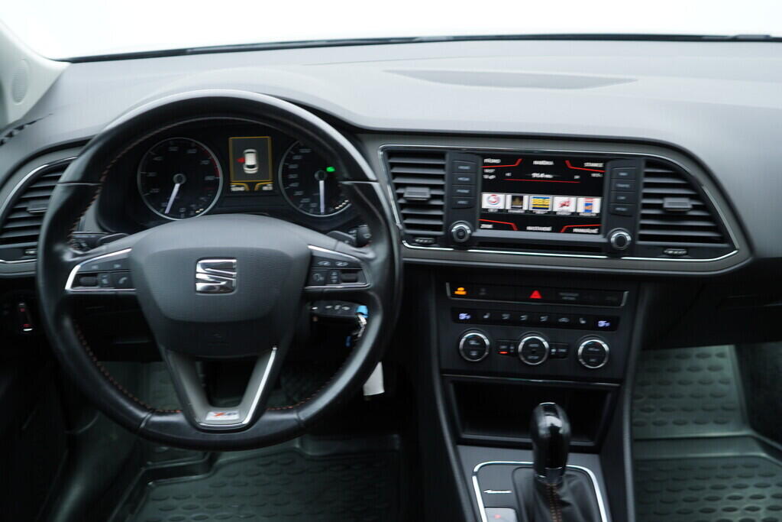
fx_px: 782
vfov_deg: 36.9
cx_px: 391
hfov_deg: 53.1
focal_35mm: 36
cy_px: 261
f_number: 2.8
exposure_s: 1/40
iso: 200
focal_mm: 24
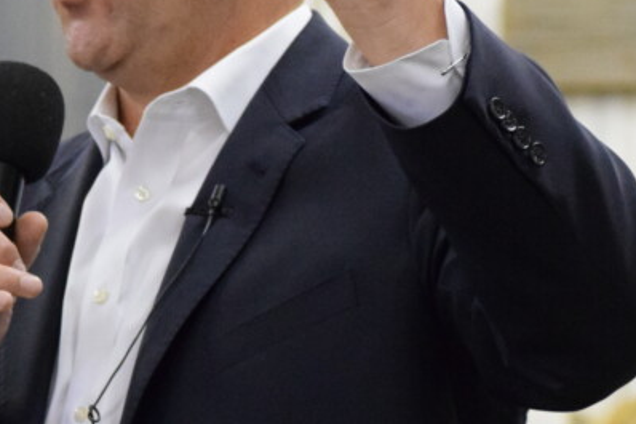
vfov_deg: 3.5
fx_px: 6869
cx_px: 305
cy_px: 155
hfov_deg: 5.3
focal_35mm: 389
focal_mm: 86
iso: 4000
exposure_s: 1/125
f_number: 4.2
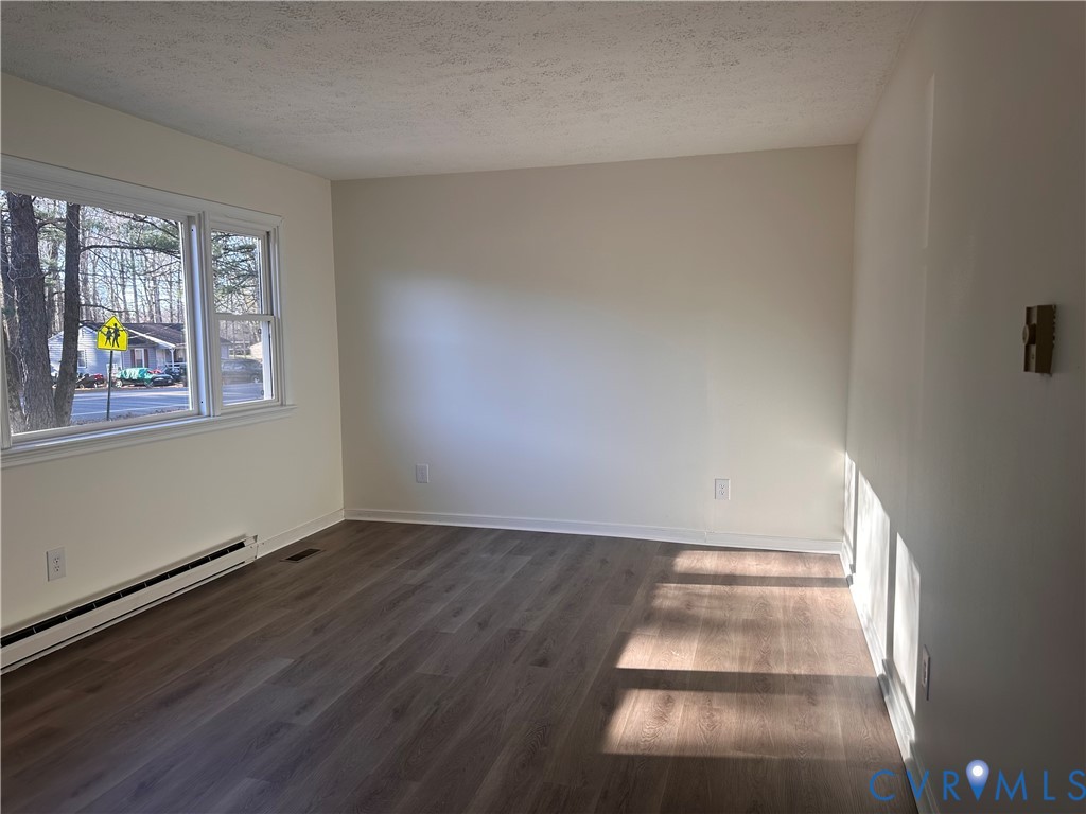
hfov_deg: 71.6
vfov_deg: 56.8
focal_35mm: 24
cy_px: 407
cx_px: 543
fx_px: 753
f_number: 1.78
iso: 64
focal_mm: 6.86
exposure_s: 1/186
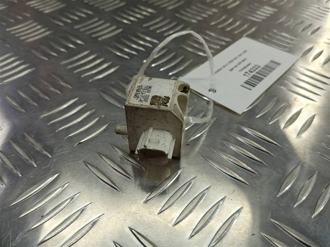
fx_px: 257
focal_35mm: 27
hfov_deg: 65.3
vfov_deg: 51.4
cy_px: 124
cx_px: 165
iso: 119
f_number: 1.6
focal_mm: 4.11
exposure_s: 1/100
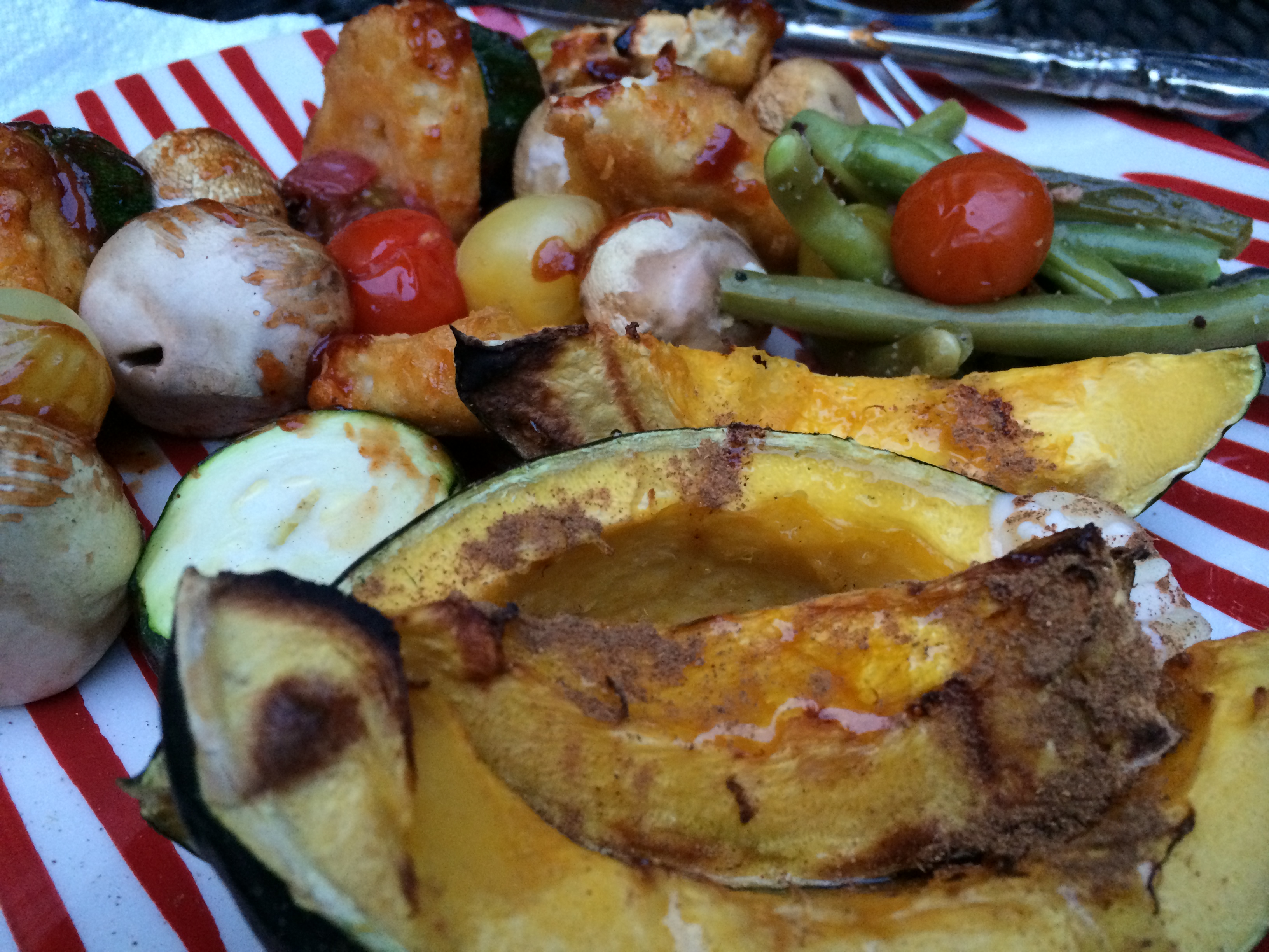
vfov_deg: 46.8
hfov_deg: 60.0
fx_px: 1100
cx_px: 634
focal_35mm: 30
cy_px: 476
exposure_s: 1/30
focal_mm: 4.12
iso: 250
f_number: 2.2
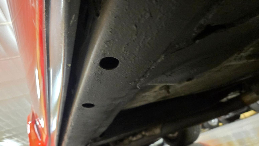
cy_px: 62
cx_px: 125
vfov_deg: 44.3
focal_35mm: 26
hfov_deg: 71.9
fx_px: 179
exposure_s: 1/24
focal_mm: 5.4
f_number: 1.8
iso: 1250
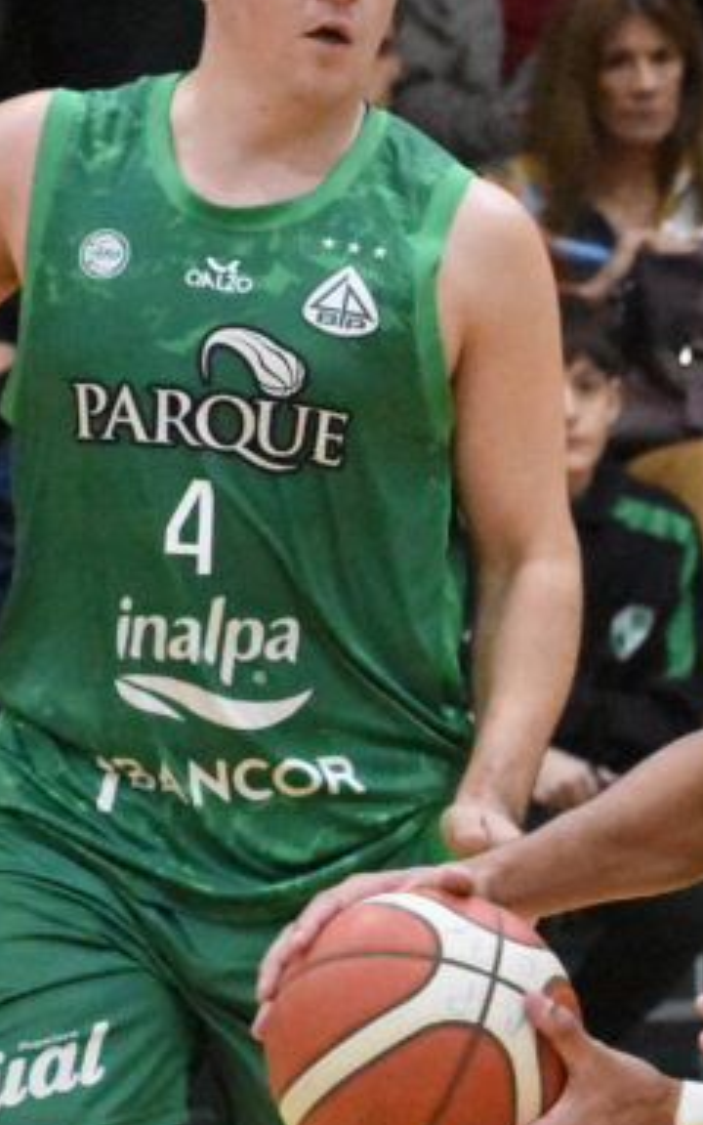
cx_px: 1394
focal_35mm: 571
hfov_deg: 2.3
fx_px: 17504
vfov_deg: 3.7
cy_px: 763
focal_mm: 140
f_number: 5.6
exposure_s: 1/1000
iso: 20000
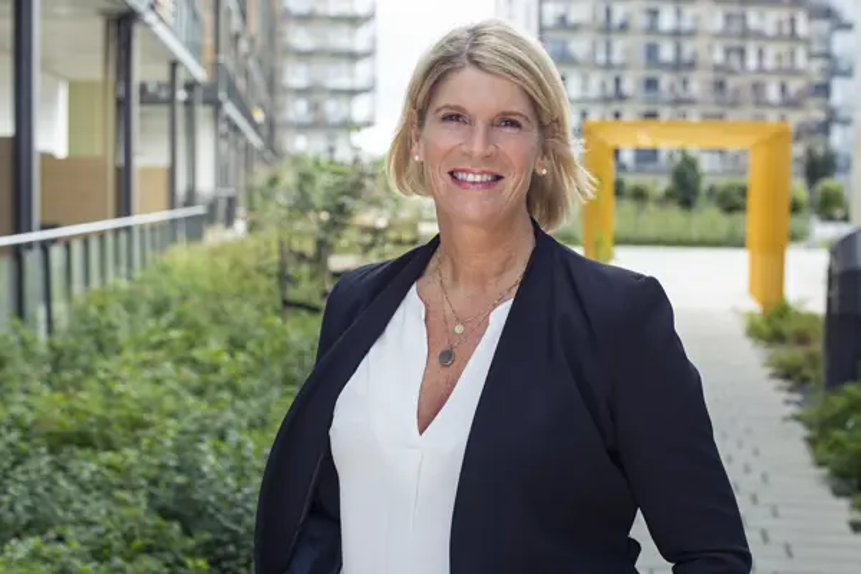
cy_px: 287
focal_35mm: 50
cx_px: 430
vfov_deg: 27.0
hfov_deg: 39.6
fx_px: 1196
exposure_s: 1/80
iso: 80
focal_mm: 50
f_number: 4.5
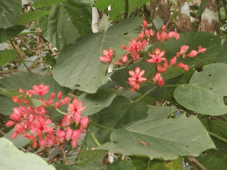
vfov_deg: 8.9
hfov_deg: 11.9
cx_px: 114
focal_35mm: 166
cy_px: 85
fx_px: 1089
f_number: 5.8
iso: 800
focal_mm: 29.39
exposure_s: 1/50
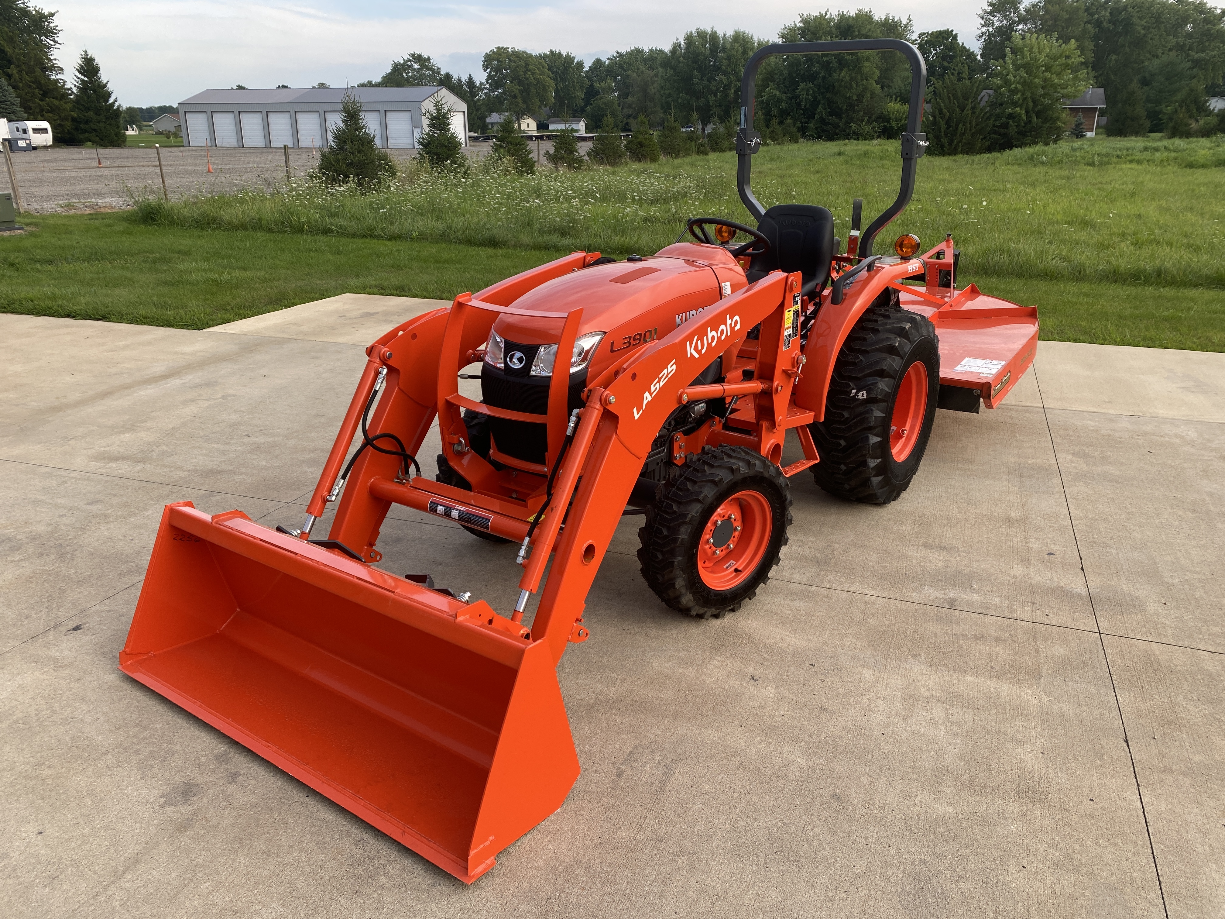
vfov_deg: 53.1
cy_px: 460
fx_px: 920
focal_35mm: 26
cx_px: 612
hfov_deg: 67.3
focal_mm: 4.25
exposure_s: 1/263
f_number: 1.8
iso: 32
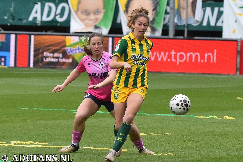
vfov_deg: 7.3
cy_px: 81
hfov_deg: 11.0
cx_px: 122
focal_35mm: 188
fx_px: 1266
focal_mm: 125
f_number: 3.5
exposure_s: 1/1000
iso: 500
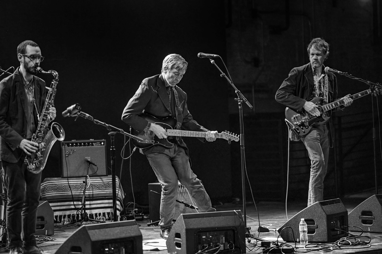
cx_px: 191
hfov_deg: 16.4
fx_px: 1325
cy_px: 127
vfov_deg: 11.0
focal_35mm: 125
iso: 2500
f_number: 2.8
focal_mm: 125
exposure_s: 1/160
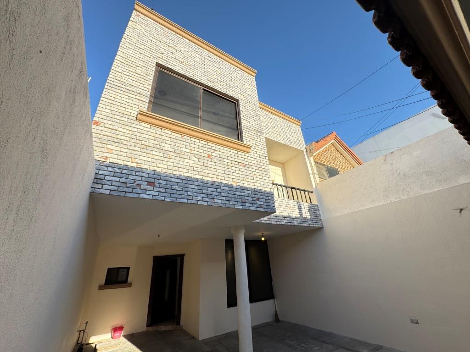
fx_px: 190
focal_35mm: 14
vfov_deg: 85.7
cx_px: 235
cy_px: 176
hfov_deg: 102.1
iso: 50
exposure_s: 1/749
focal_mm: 2.22
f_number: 2.2
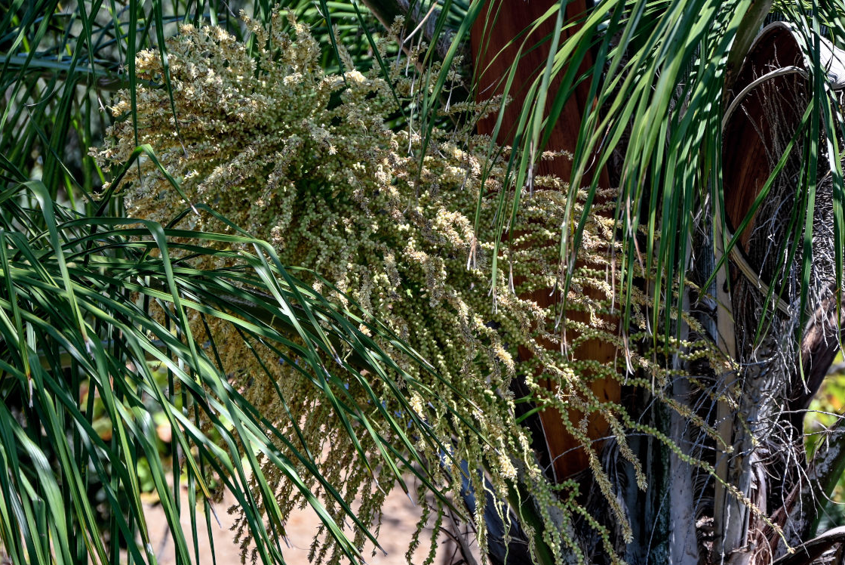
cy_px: 272
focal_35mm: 185
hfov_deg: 11.1
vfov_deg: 7.5
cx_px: 425
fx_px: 4333
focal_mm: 115
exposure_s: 1/250
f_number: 6
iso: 140
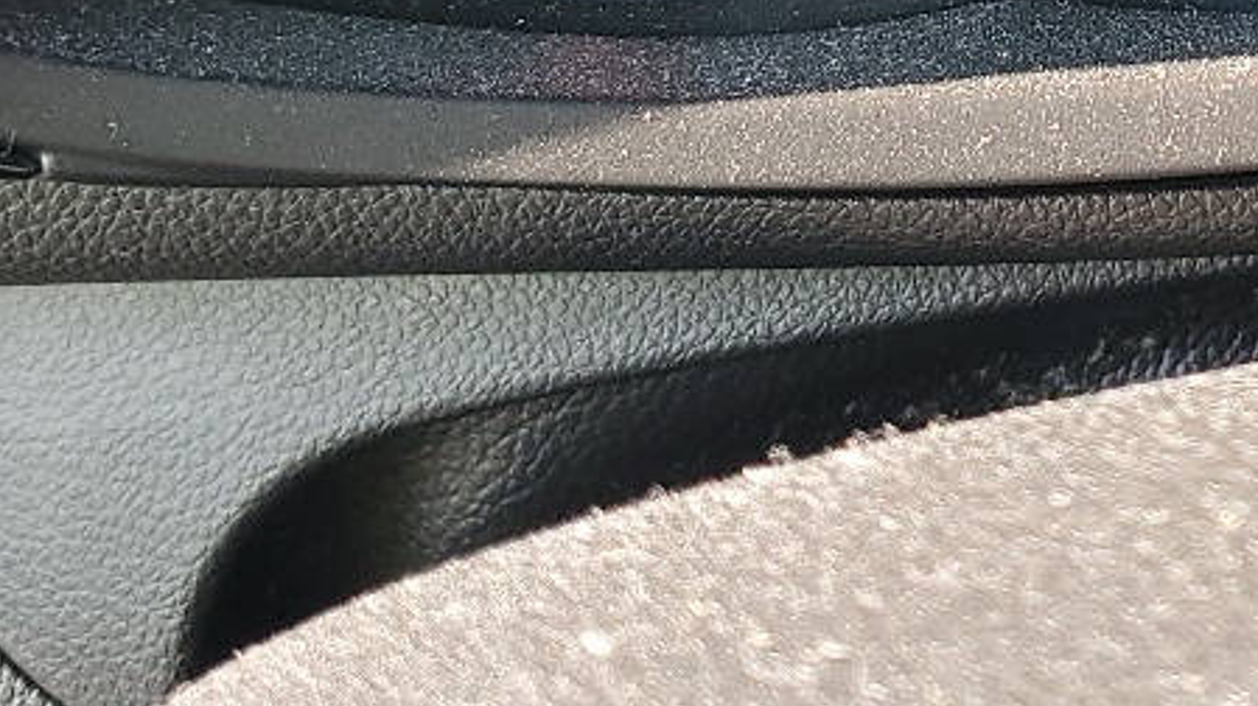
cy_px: -504
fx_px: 3367
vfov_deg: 11.3
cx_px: 1429
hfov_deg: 20.1
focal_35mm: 101
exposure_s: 1/145
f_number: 1.5
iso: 50
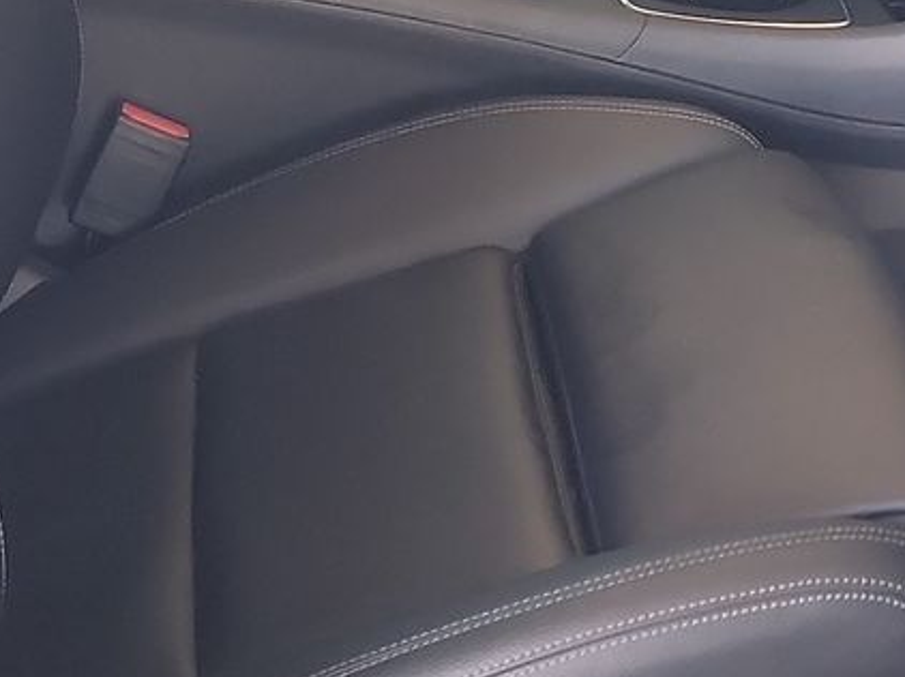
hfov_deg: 21.5
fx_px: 2378
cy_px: -163
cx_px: 515
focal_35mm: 91
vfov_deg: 15.5
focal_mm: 6.7
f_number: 1.8
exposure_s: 1/59
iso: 421
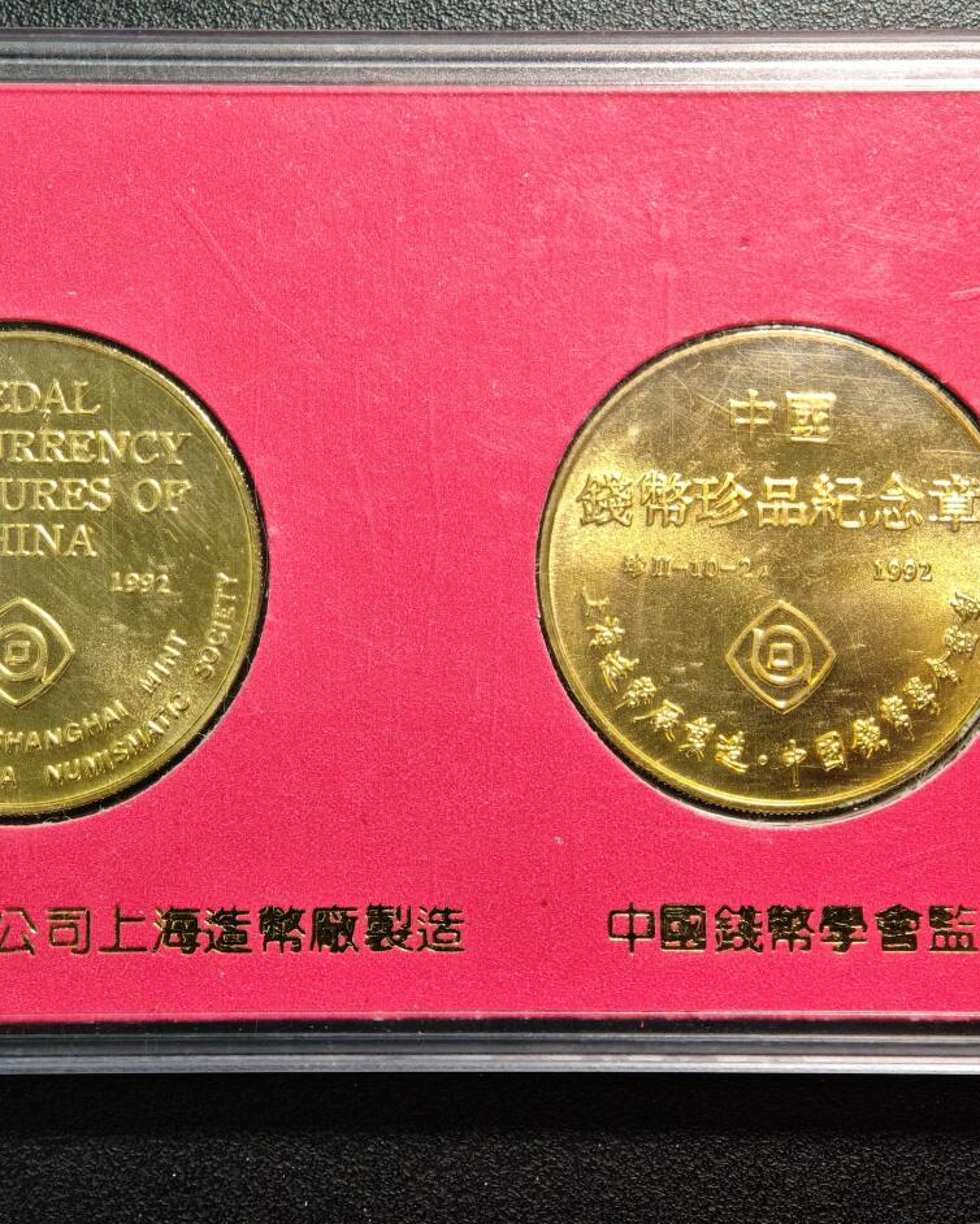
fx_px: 3153
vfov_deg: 22.0
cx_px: 390
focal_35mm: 87
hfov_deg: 17.6
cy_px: 559
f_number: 2
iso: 800
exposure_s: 1/120
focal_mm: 9
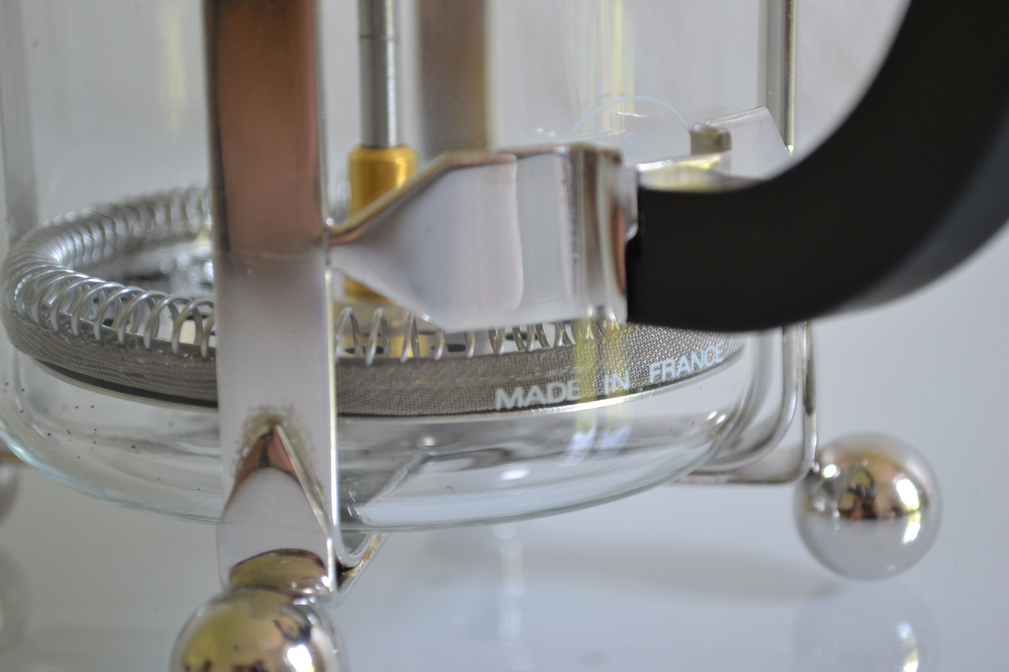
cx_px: 504
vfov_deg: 16.6
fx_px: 2312
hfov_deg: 24.6
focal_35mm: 82
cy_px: 336
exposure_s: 1/15
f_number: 5.6
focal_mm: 55
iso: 450
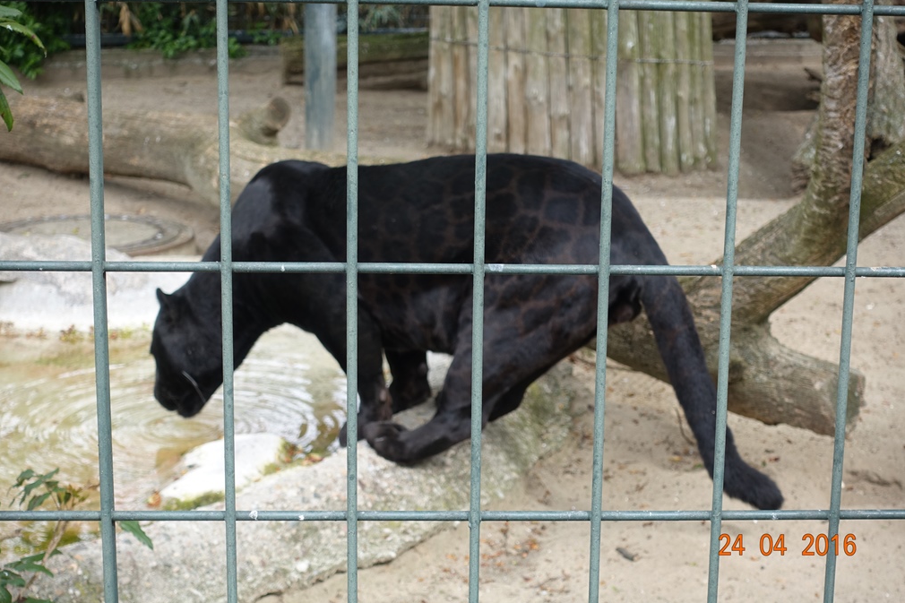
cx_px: 457
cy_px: 301
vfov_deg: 19.2
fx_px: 1784
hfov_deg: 28.5
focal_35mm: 71
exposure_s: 1/125
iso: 125
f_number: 4
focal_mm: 25.7
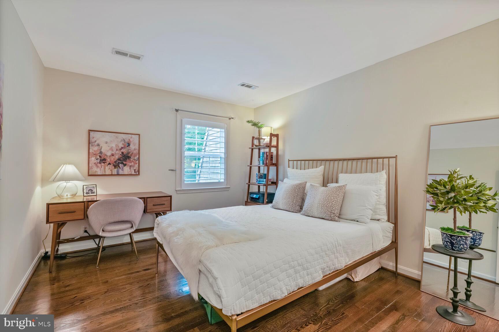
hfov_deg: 96.7
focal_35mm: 16
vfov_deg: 73.7
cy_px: 166
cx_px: 250
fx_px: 222
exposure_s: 1/6
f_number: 8
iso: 200
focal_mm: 16
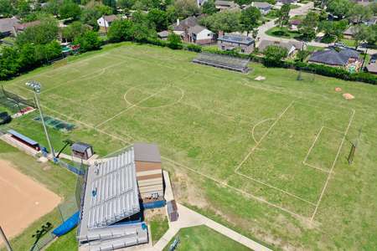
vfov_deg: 46.4
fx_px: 293
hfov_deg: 65.5
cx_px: 188
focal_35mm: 28
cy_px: 126
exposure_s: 1/500
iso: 100
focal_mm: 10.26
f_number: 5.6
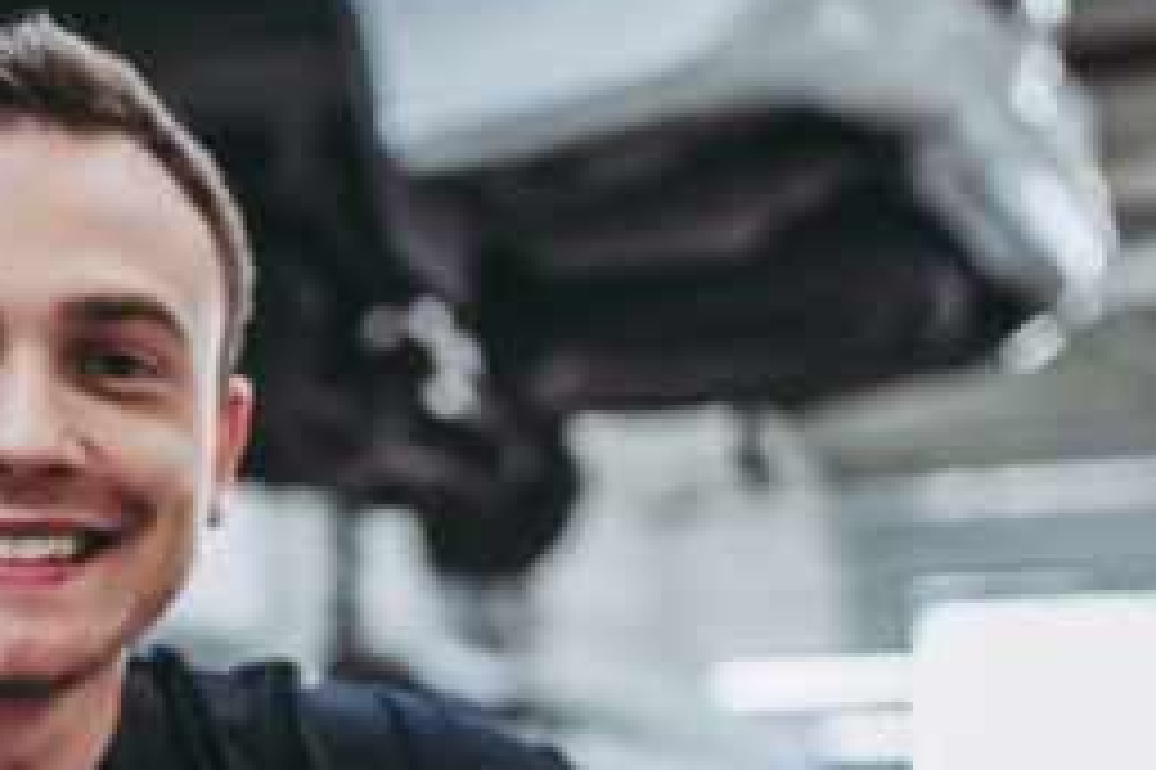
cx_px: 151
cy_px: 923
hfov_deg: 22.4
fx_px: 2856
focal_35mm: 89
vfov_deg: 14.8
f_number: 2
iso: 640
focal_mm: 35
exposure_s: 1/500
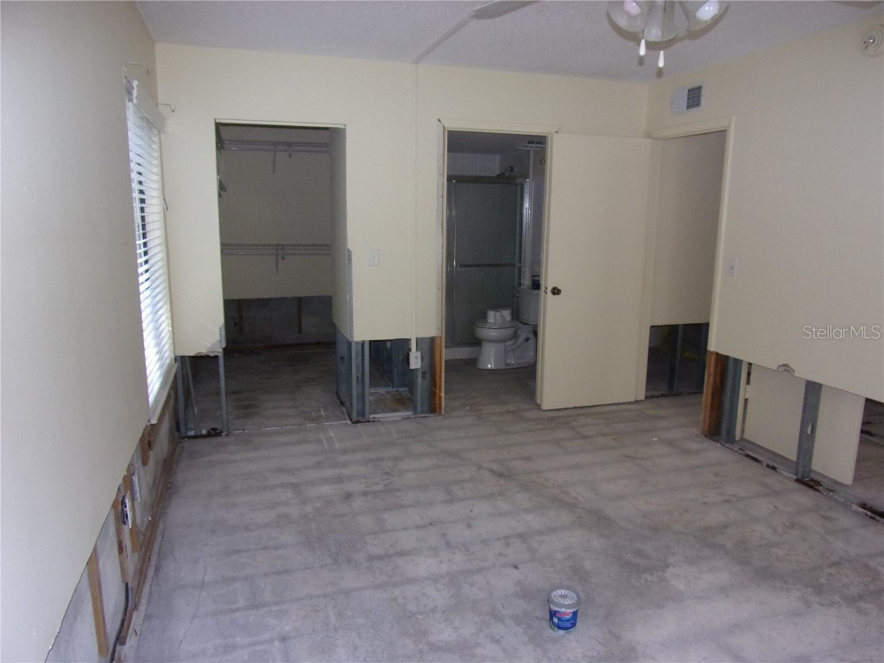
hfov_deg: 71.6
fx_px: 613
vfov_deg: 56.8
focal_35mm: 24
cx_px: 442
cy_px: 332
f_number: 3.3
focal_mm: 4.3
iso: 200
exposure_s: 1/34
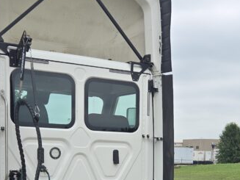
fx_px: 499
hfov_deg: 27.0
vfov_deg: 19.5
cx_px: 145
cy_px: 201
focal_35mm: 72
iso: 25
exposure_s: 1/1610
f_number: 1.8
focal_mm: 5.4
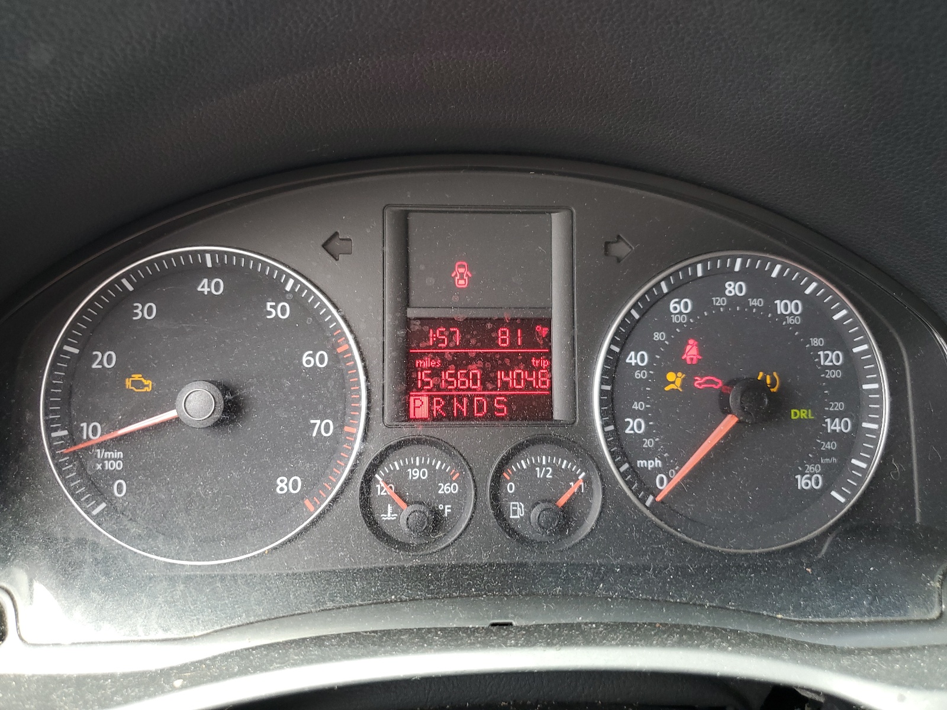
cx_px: 474
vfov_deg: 53.1
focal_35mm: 26
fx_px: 711
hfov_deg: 67.3
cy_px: 355
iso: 56
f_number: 1.5
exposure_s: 1/60.2
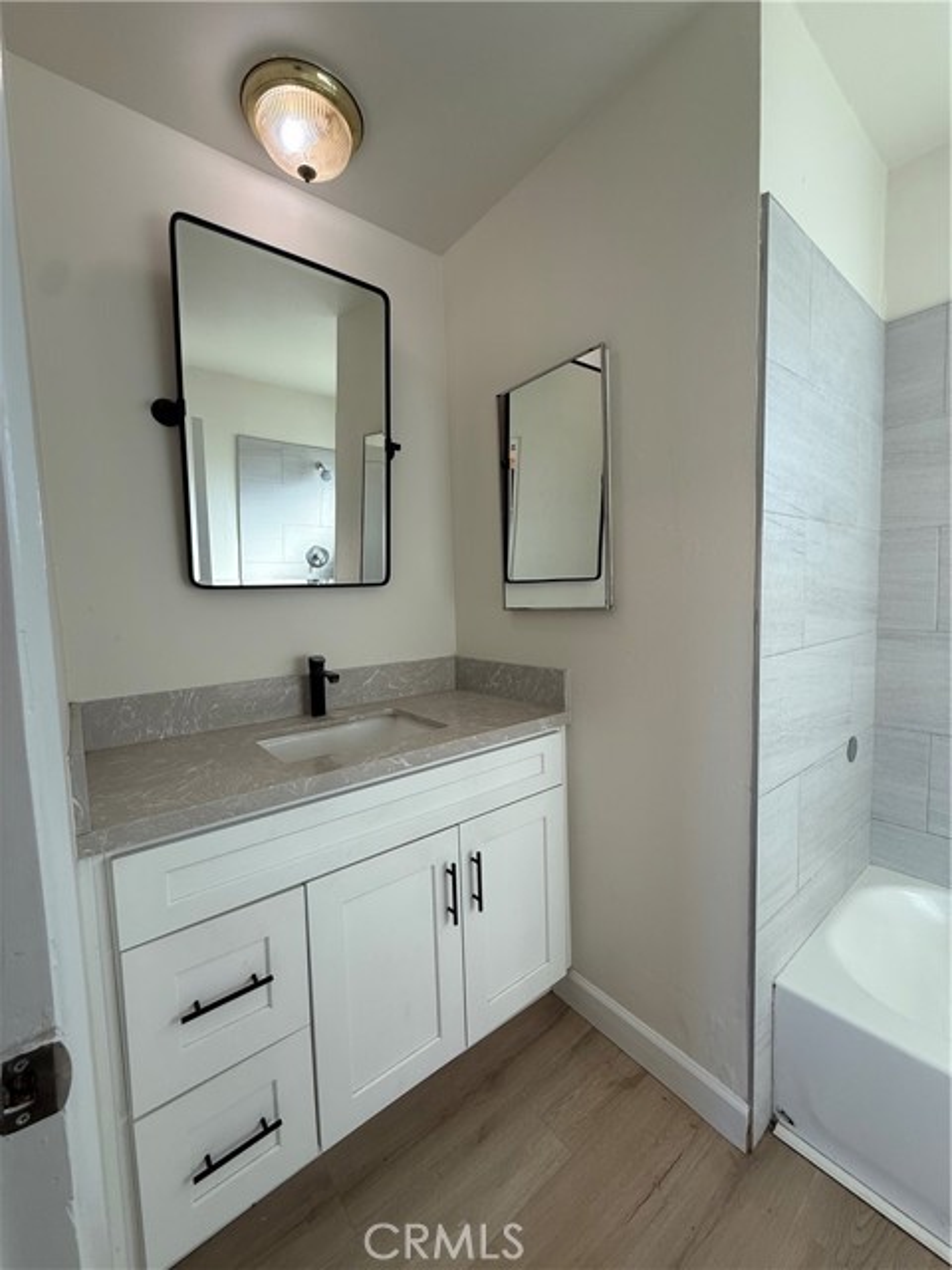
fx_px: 513
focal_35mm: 14
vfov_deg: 102.1
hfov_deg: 85.7
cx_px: 476
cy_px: 635
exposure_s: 1/120
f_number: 2.2
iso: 100
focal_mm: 2.22
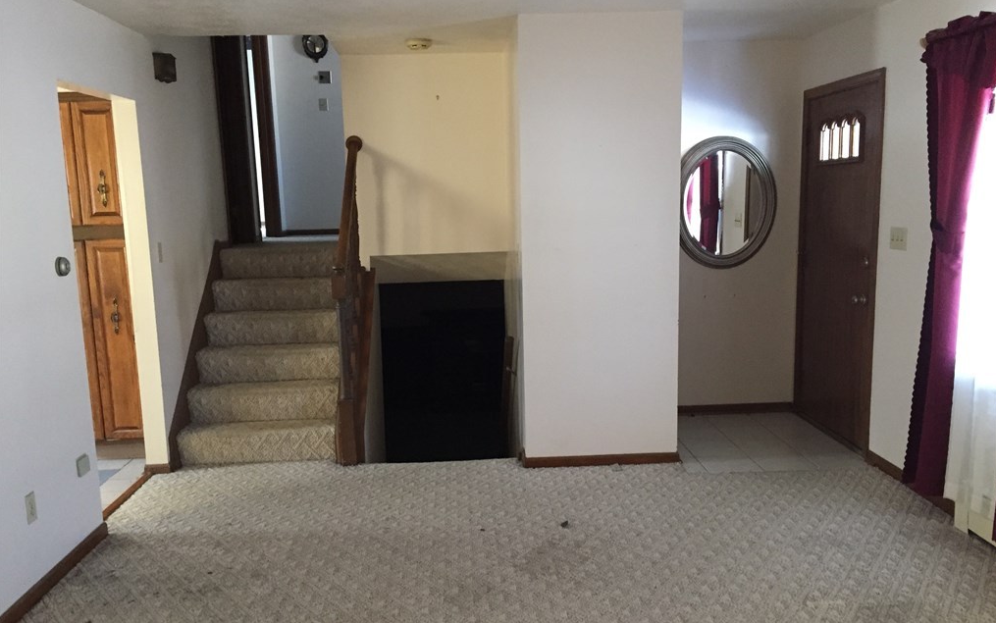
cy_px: 341
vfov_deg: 40.6
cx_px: 498
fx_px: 842
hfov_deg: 61.2
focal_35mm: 31
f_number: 2.2
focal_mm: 4.15
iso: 250
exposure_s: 1/30
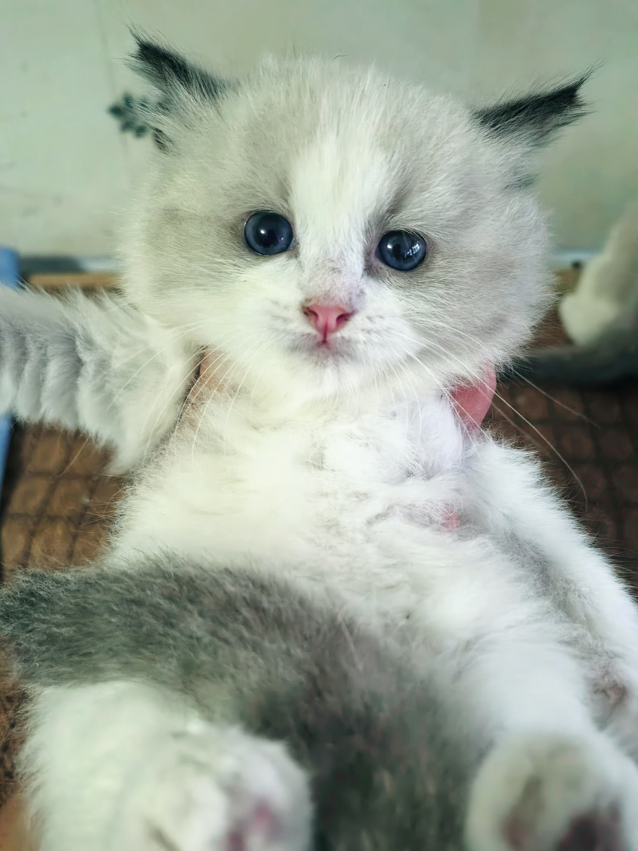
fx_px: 664
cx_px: 319
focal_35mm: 27
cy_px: 426
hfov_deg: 51.4
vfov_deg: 65.3
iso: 1000
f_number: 2
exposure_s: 1/100
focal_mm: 5.75
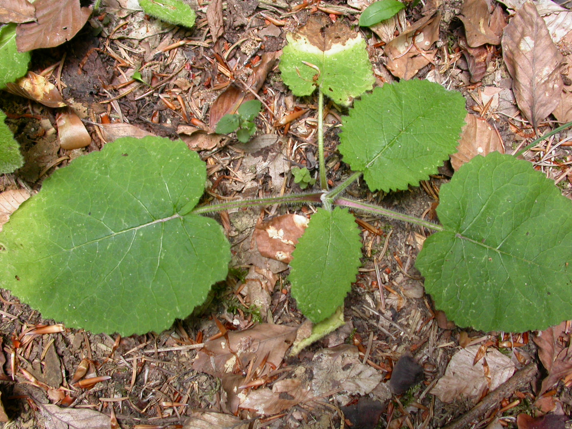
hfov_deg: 49.0
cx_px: 286
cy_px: 214
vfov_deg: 37.7
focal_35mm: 38
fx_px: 628
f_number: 4.2
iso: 100
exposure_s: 1/36.7
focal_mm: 7.85
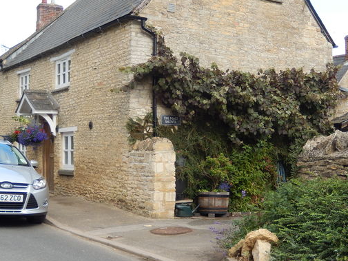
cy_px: 115
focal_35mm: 57
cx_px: 188
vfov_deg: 25.7
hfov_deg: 33.8
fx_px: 573
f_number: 4.3
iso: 125
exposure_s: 1/250
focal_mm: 8.1
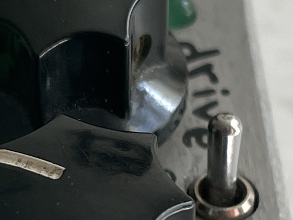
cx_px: 58
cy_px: 257
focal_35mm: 185
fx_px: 1566
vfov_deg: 8.0
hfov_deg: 10.7
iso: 32
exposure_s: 1/330
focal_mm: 4.2
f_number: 1.6
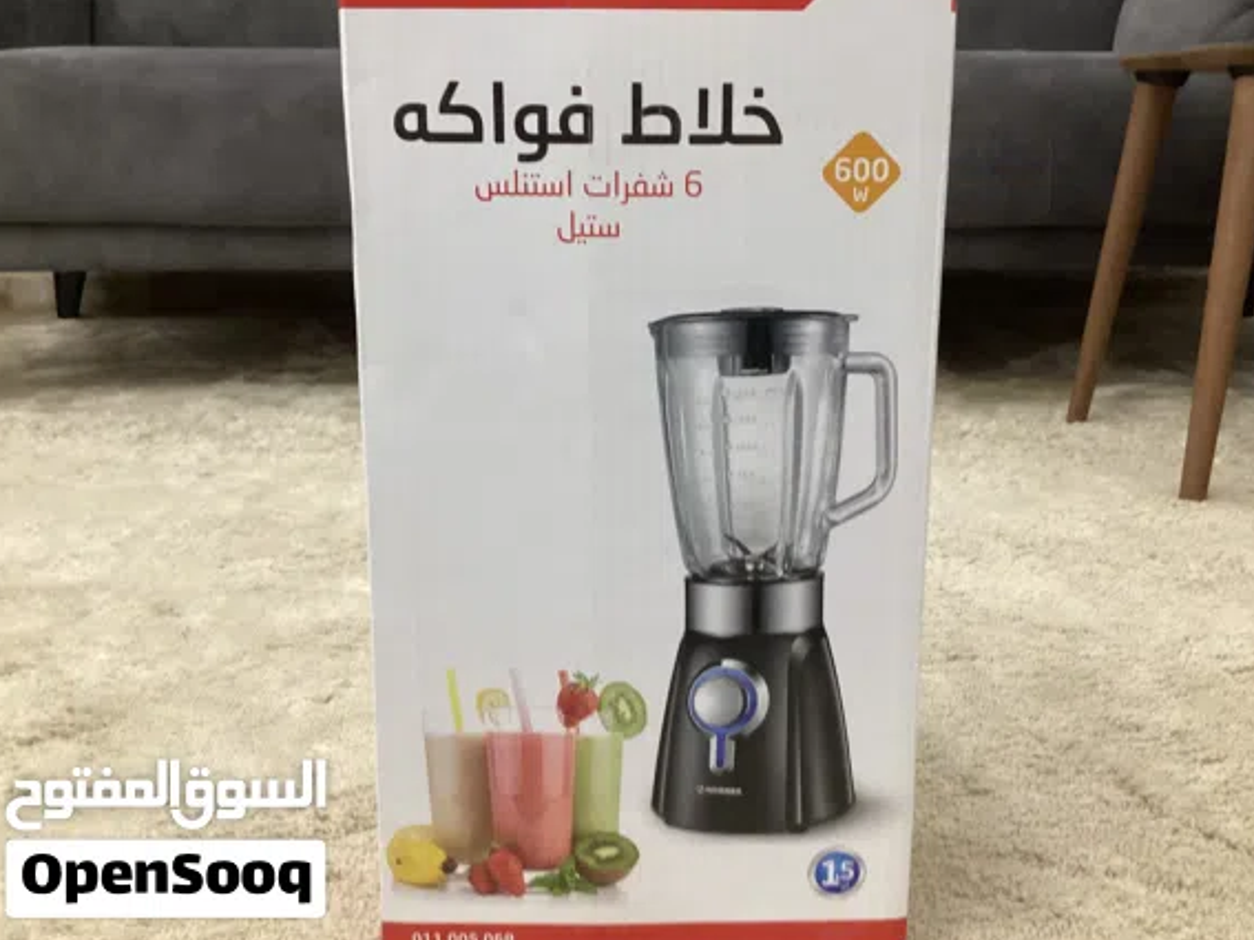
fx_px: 1268
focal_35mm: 35
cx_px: 659
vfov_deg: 40.7
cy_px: 440
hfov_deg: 52.6
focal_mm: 3.3
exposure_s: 1/33
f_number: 2.4
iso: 320
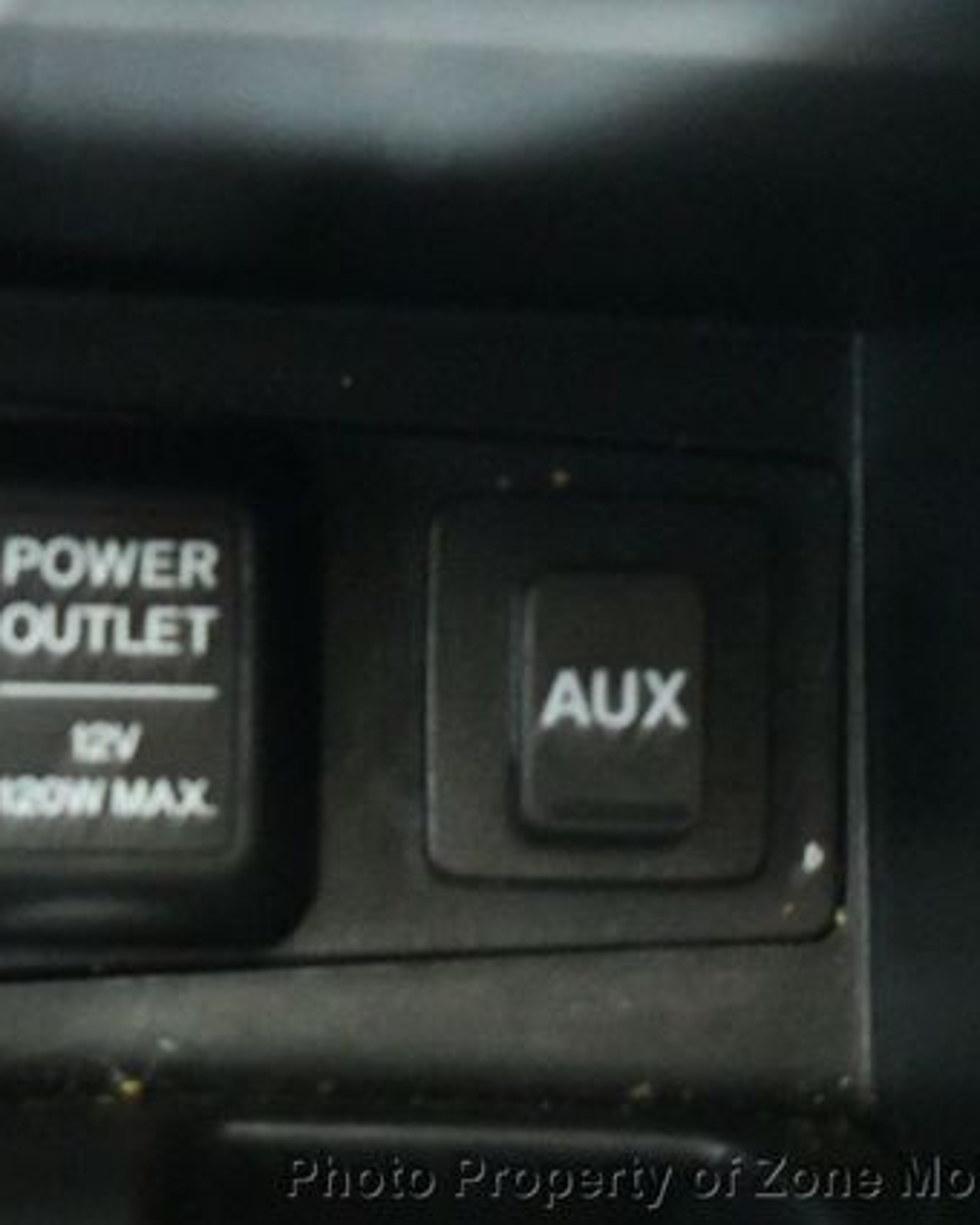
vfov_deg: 14.8
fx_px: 4713
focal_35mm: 130
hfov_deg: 11.8
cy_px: 614
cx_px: 248
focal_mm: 46
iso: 12800
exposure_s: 1/2.5
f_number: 5.3
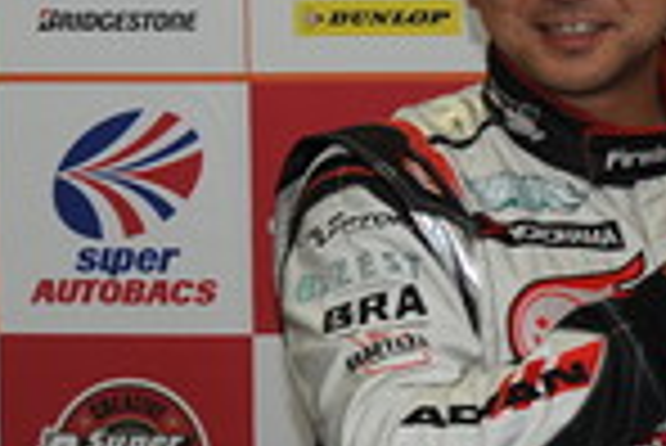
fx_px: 3963
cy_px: 234
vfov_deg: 6.4
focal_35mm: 214
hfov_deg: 8.8
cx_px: 1534
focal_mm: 44
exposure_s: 1/60
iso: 200
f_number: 4.8
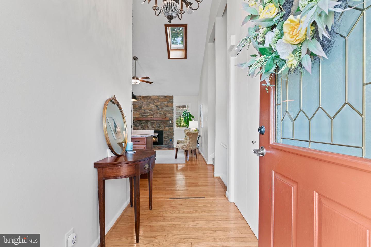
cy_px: 124
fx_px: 165
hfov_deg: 96.7
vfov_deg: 73.7
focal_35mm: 16
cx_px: 186
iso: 500
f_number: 8
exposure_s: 1/8
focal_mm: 16
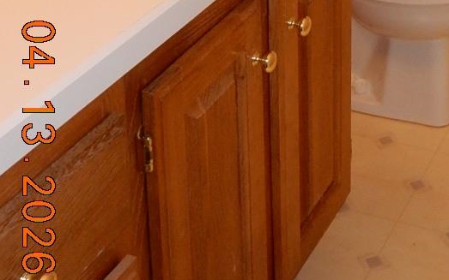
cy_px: -197
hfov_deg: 24.4
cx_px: 446
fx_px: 991
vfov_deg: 14.5
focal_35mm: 81
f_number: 3.7
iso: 200
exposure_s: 1/30
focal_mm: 4.5
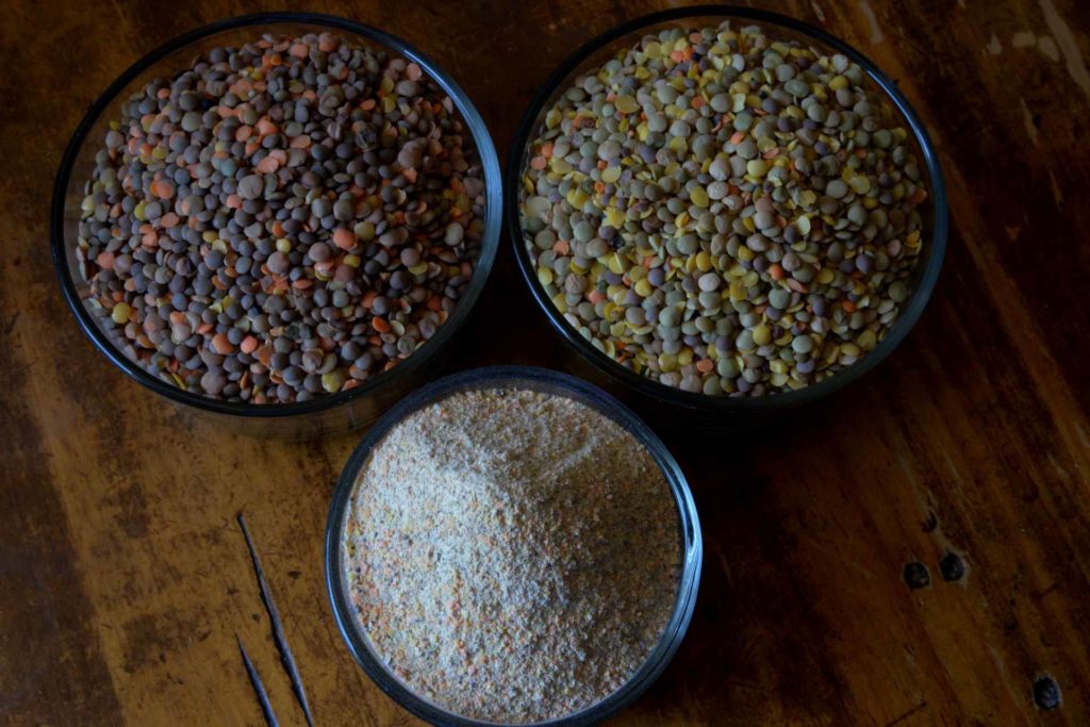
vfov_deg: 26.0
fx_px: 1575
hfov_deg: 38.2
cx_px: 545
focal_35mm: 52
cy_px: 364
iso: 4000
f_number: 22
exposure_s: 1/40
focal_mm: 52
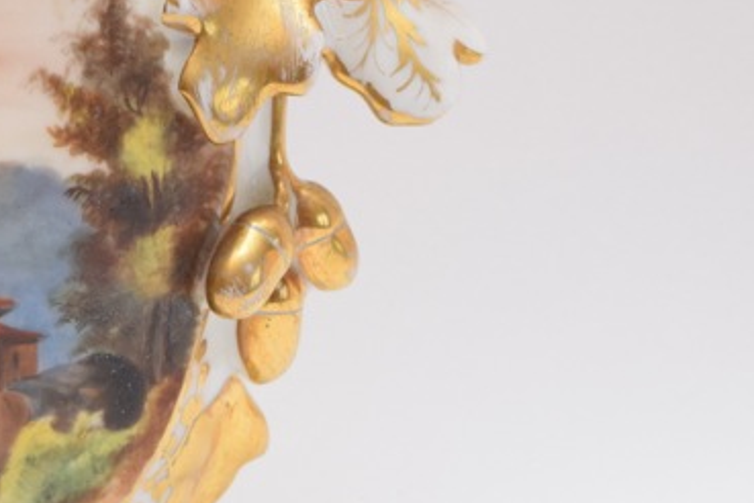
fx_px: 4678
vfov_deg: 6.2
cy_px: 187
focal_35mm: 223
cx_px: -86
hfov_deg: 9.1
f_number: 5.6
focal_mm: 55
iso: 1100
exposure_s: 1/60
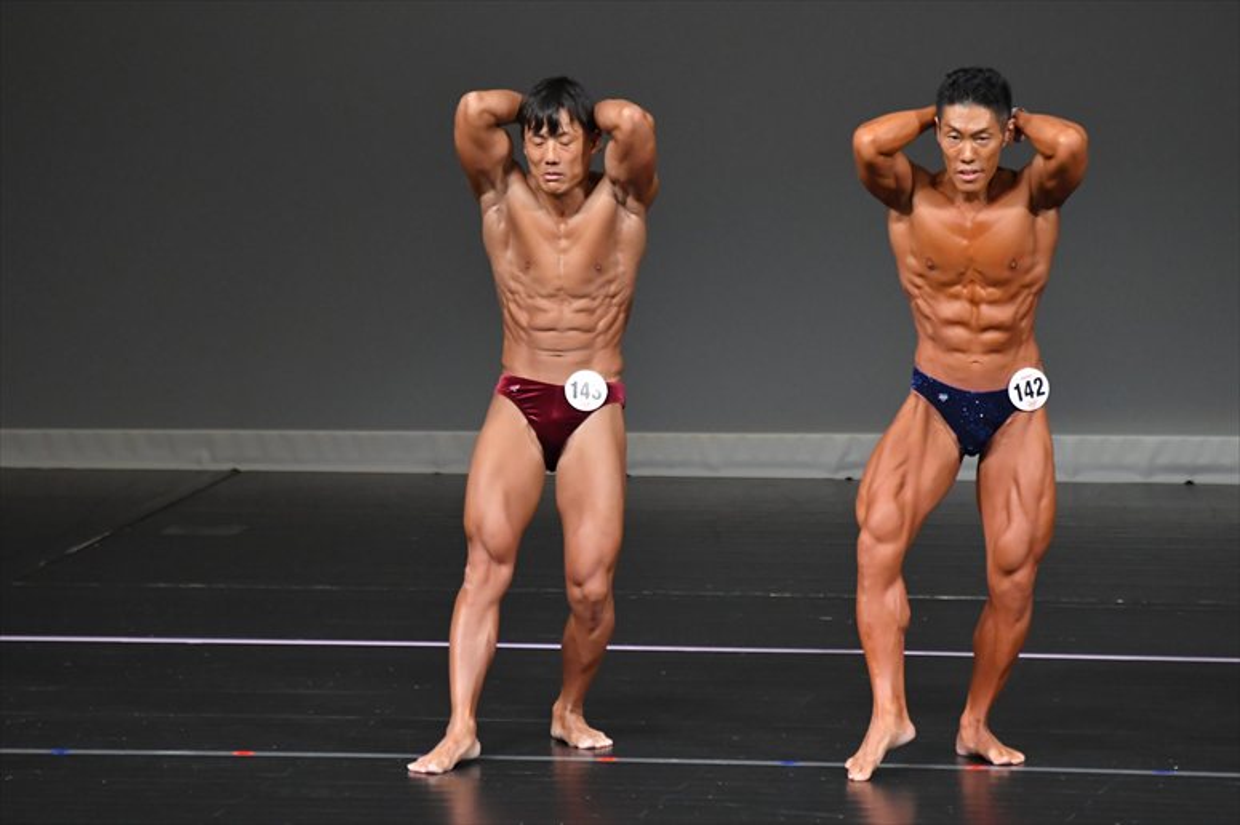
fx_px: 12911
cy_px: 412
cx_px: 620
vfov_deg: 3.7
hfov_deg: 5.5
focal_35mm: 375
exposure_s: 1/400
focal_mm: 250
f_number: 5.6
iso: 4000
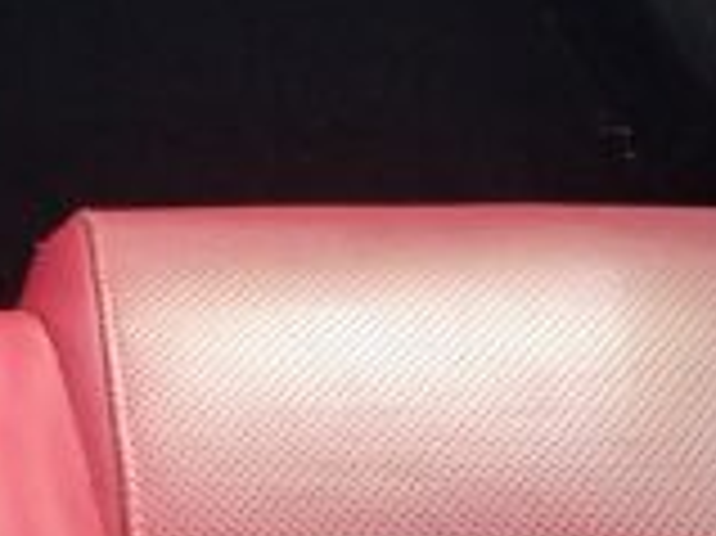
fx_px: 2604
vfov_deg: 10.6
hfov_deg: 14.4
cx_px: -410
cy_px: -577
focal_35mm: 126
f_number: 2
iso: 50
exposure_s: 1/50
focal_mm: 4.6
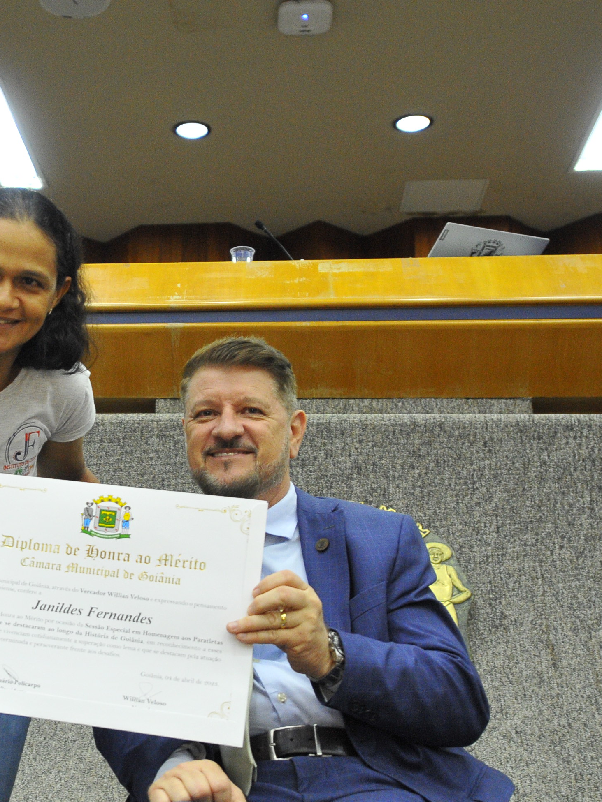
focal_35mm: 57
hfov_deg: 24.9
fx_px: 1322
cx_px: 60
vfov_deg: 33.8
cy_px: 425
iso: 1600
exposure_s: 1/125
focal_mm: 24
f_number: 2.8
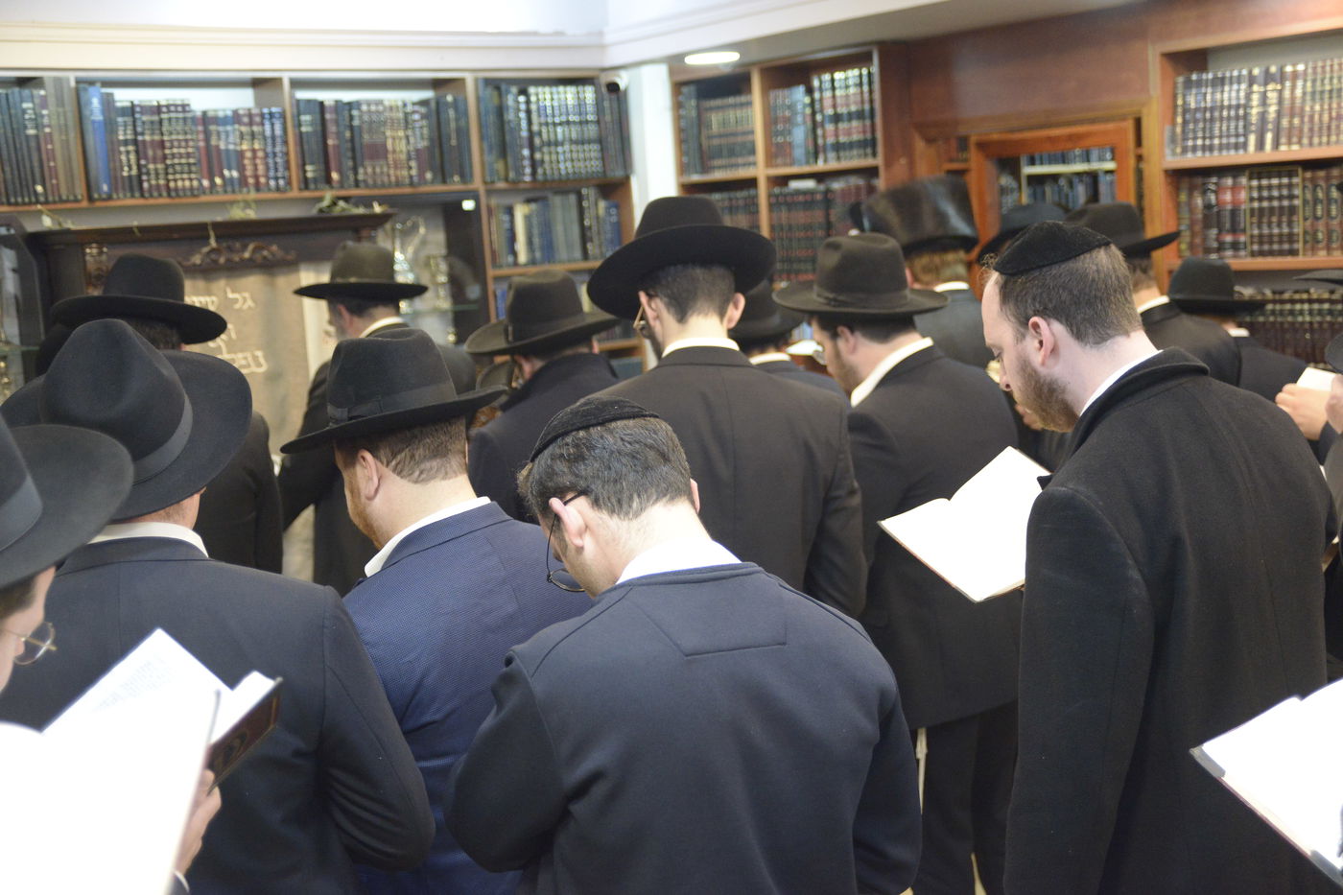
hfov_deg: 41.1
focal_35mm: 48
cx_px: 672
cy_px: 448
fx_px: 1790
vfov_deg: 28.1
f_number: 4
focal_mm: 48
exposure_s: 1/200
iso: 5000
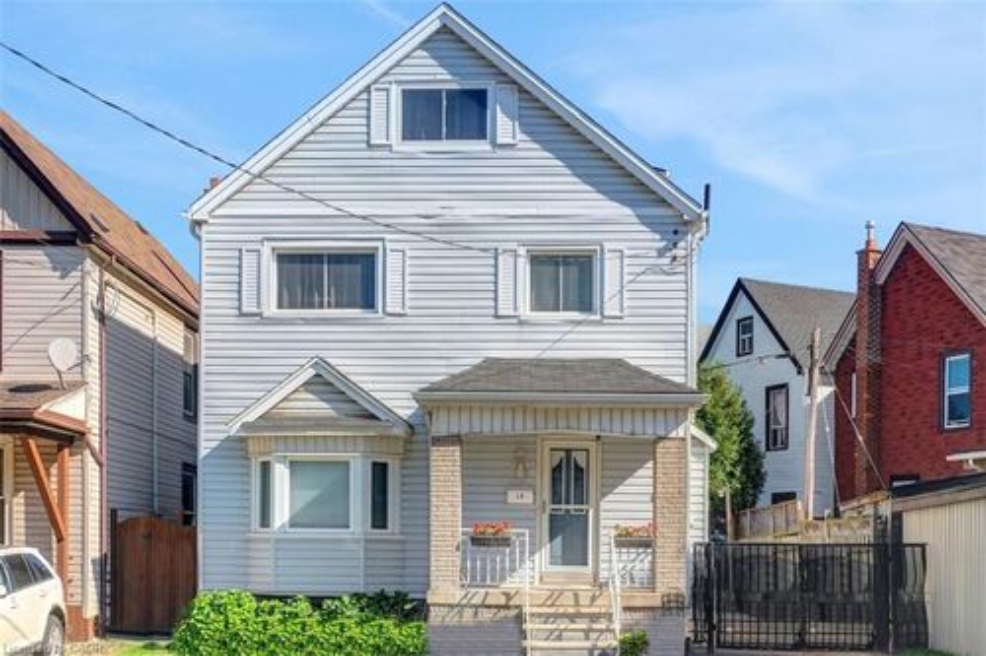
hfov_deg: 48.5
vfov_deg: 33.4
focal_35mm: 40
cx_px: 493
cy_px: 328
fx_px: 1095
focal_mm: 26.6
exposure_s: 1/125
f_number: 8
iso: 250
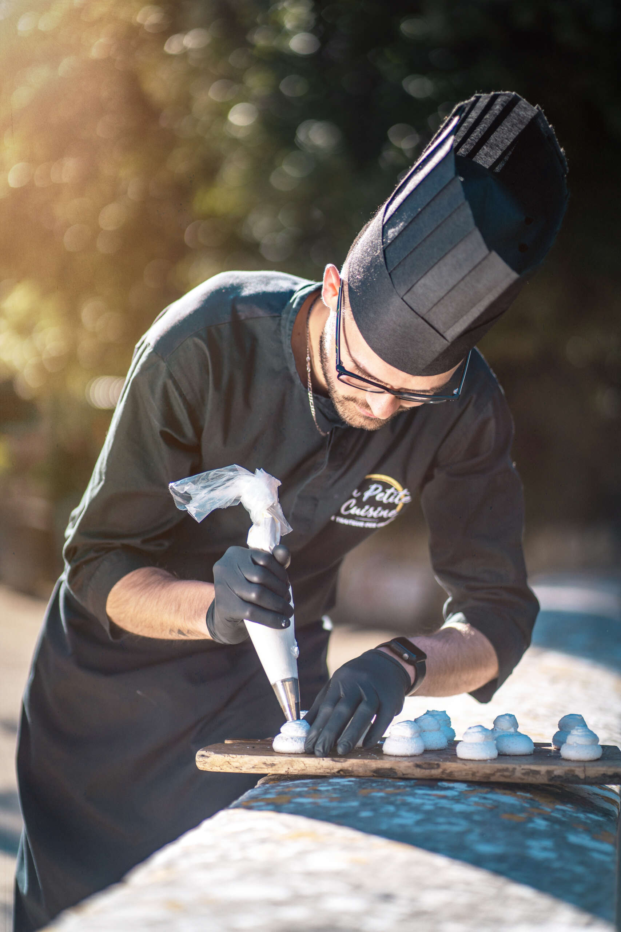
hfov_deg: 16.1
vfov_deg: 23.9
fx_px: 2199
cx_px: 310
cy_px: 466
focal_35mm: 85
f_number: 1.8
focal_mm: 85
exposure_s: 1/4000
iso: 100
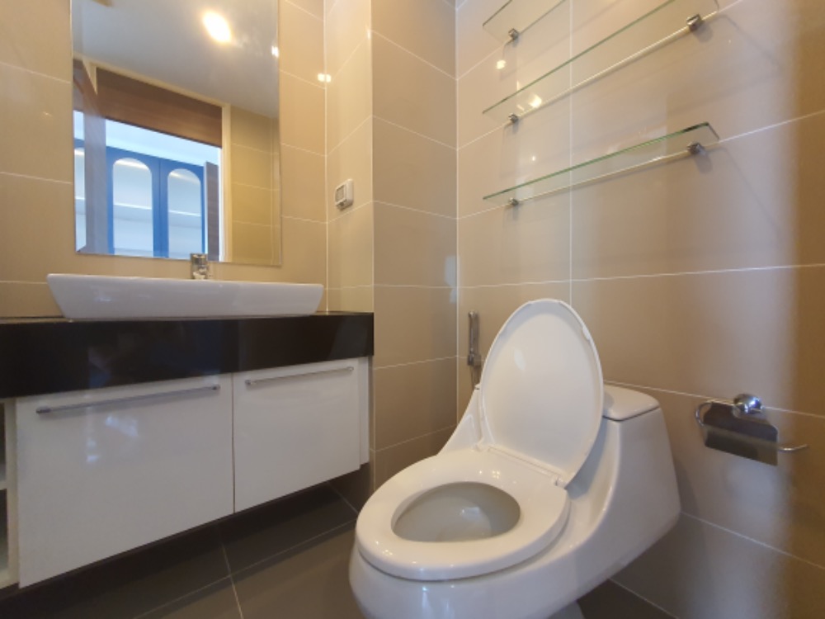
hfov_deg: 106.2
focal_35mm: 13
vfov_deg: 89.9
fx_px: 310
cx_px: 412
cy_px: 310
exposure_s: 1/50
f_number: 2.2
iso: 400
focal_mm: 1.8
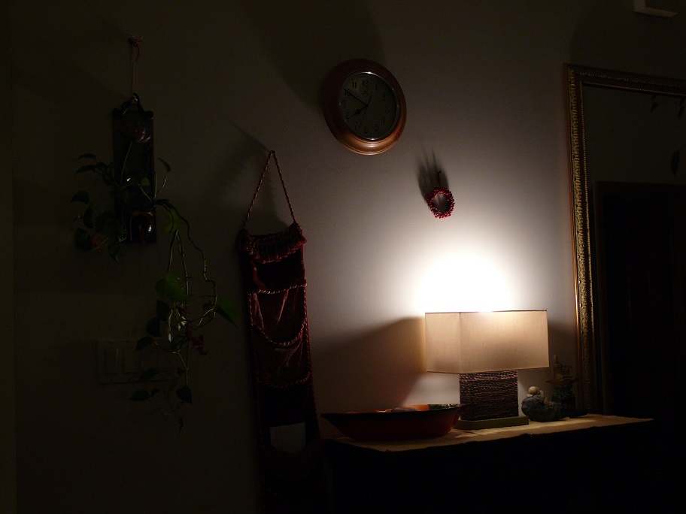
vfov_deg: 30.9
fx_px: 931
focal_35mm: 47
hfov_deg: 40.4
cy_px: 257
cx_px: 343
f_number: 3.2
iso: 160
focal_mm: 10
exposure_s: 1/30
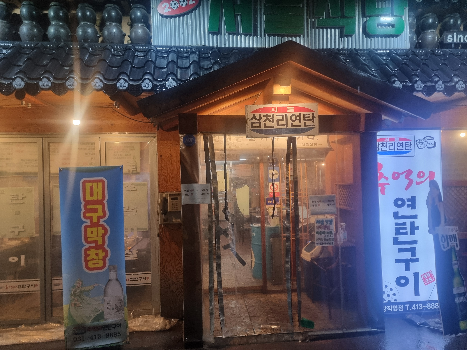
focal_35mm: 24
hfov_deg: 71.6
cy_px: 175
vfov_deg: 56.8
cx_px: 234
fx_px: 324
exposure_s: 1/120
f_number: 1.8
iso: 320
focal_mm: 6.7
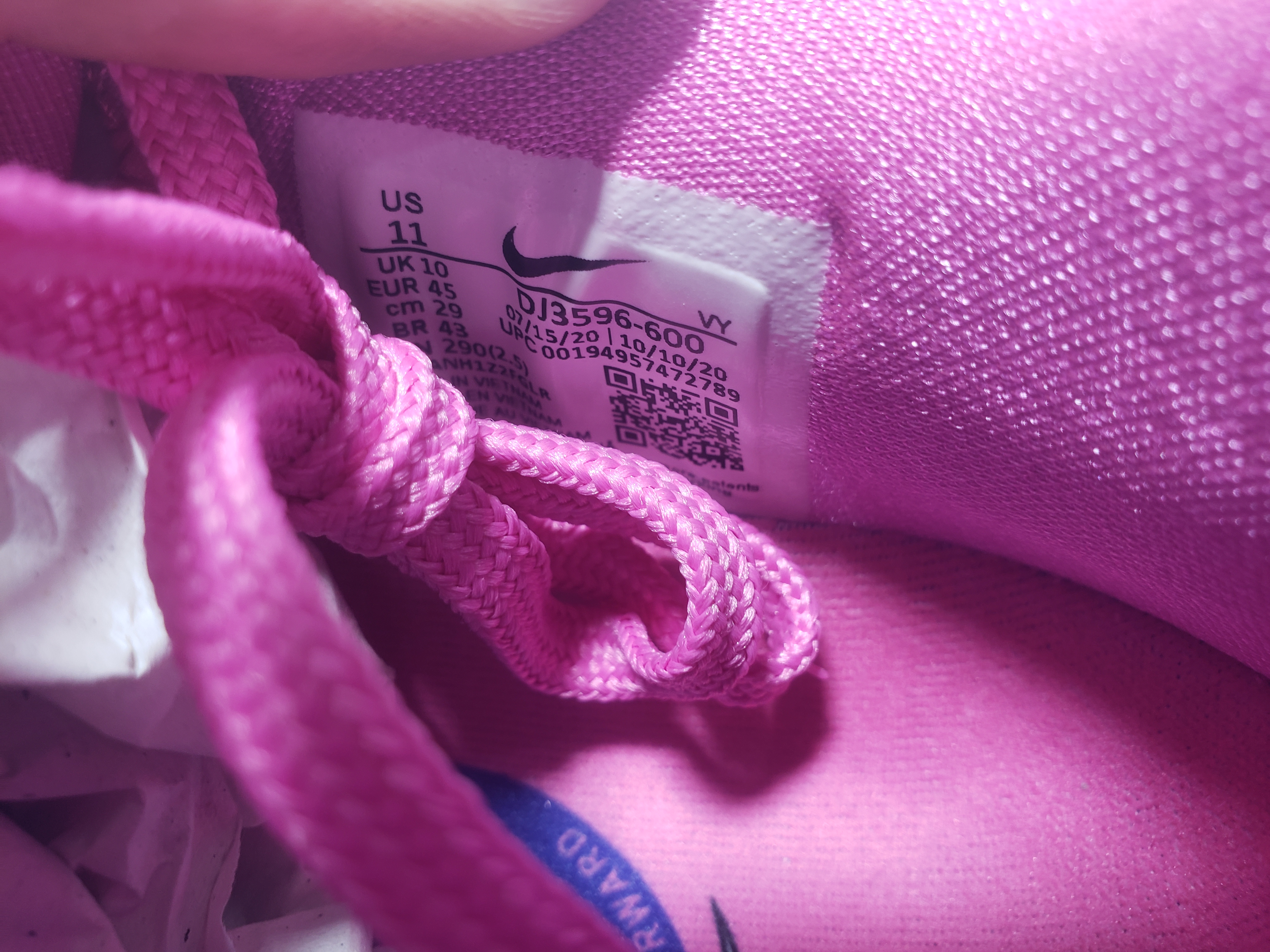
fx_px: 954
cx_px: 635
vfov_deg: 53.1
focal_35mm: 26
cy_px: 476
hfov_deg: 67.3
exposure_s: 1/50
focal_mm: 4.3
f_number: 2.4
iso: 64
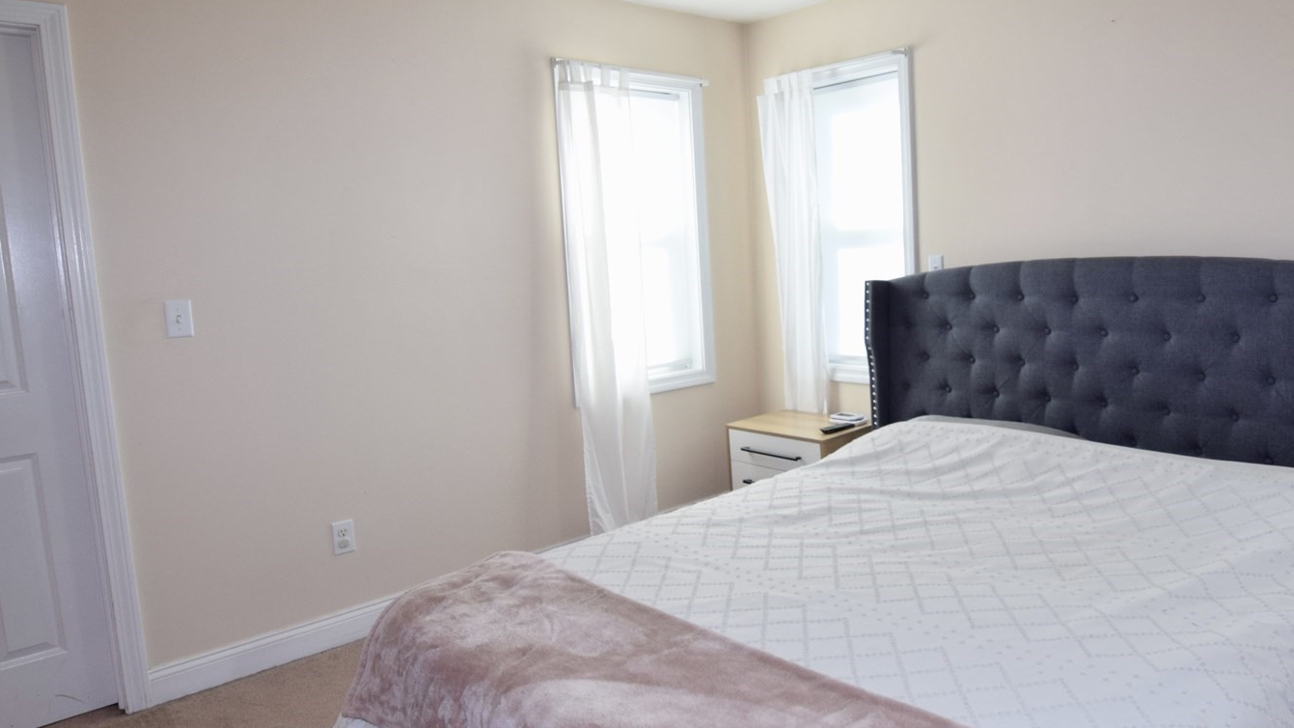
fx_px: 823
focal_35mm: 24
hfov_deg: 75.2
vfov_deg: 47.6
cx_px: 798
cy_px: 329
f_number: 6.3
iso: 400
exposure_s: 1/160
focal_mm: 10
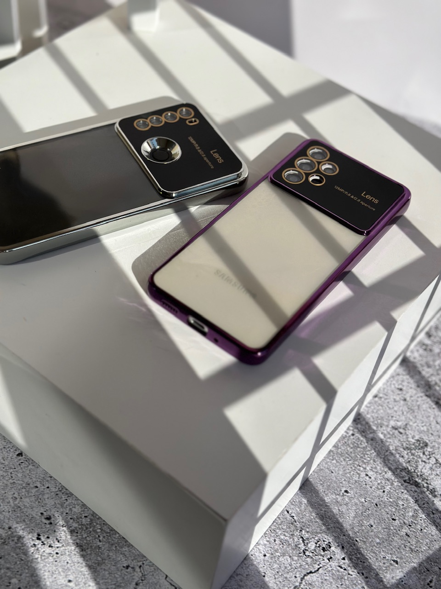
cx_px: 220
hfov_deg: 30.3
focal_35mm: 48
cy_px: 294
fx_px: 815
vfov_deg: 39.7
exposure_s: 1/13699
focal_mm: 6.86
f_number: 1.78
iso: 100
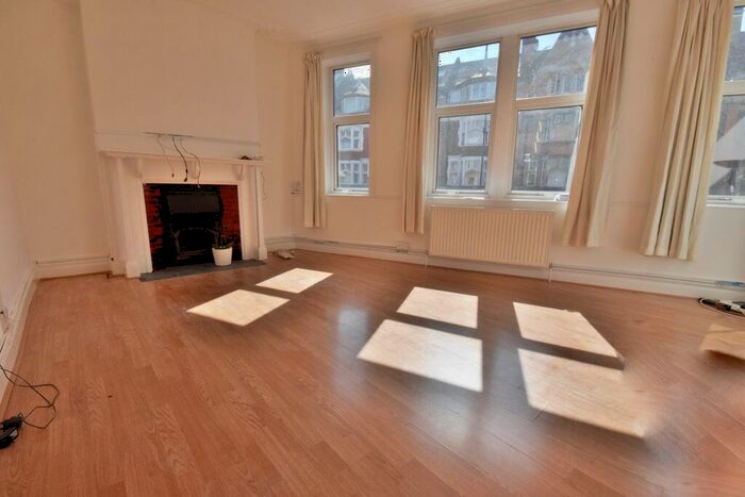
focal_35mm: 15
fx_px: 310
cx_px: 372
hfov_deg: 100.4
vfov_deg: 77.4
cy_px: 248
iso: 3200
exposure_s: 1/1000
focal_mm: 10
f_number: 22
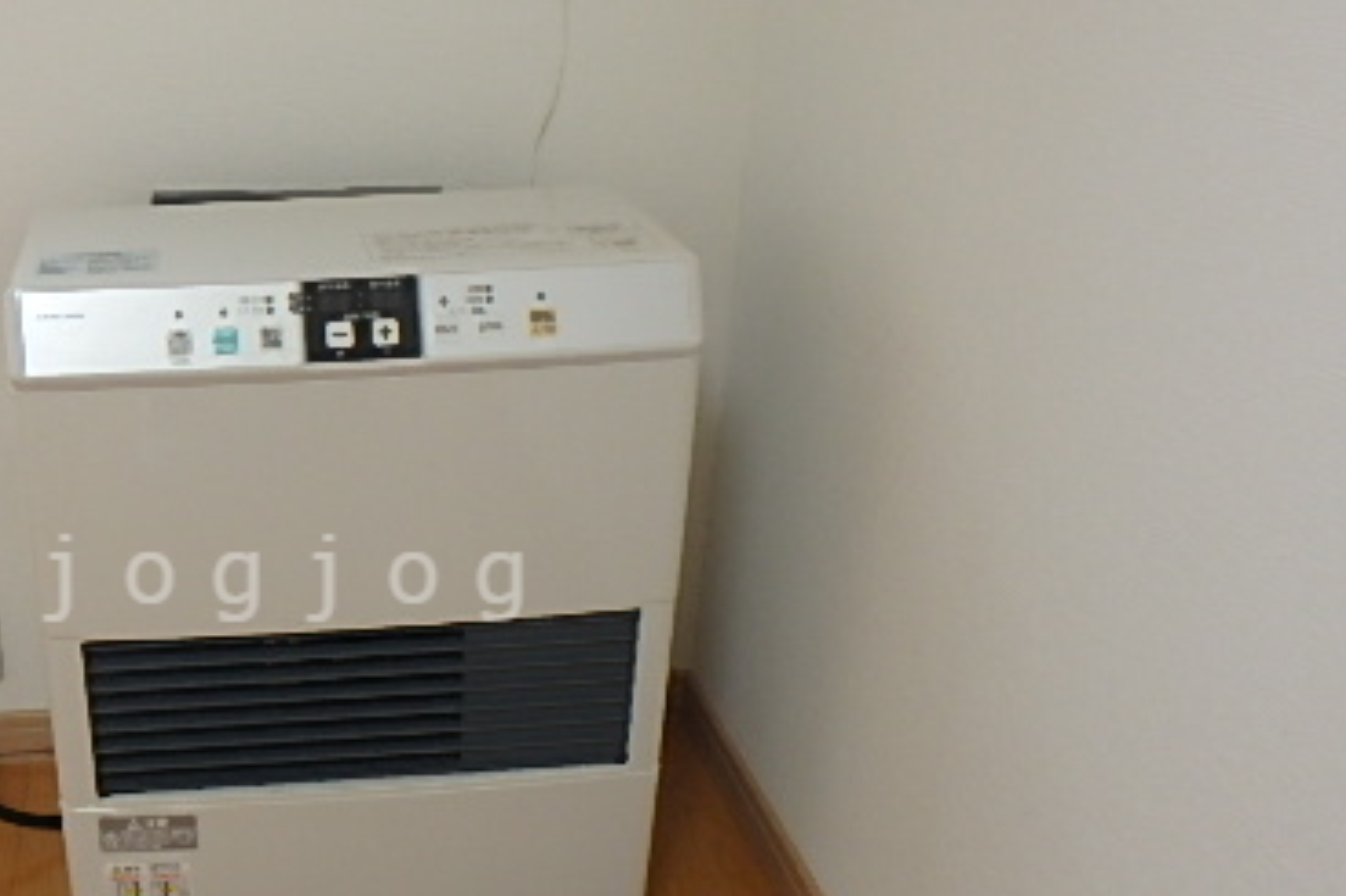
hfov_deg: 48.2
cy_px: 578
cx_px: 293
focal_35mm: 38
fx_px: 1420
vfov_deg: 34.8
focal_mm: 3.7
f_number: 3.5
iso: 250
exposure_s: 1/30
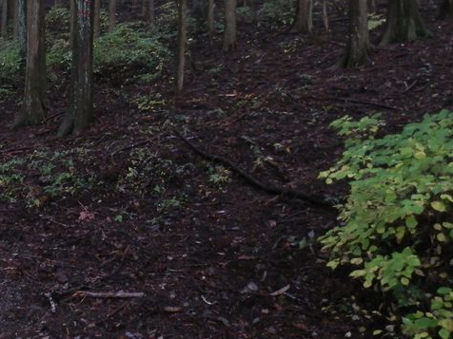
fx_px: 550
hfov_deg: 42.4
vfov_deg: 33.5
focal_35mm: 42
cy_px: 74
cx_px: 77
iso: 200
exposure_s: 1/10
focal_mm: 4.5
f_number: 3
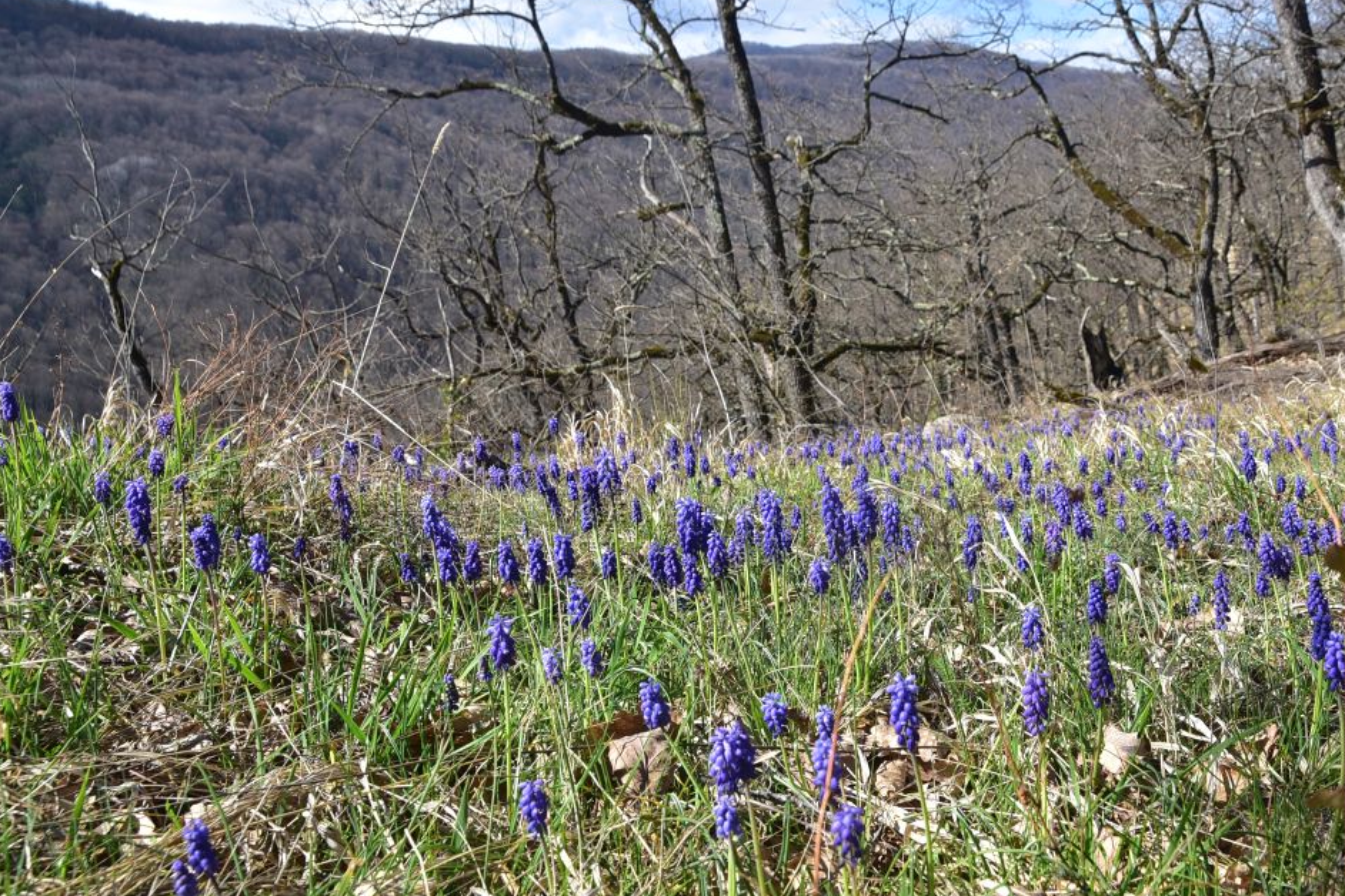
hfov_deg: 29.1
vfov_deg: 19.7
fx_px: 2578
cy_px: 490
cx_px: 857
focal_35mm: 69
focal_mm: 50
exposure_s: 1/125
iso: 160
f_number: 11
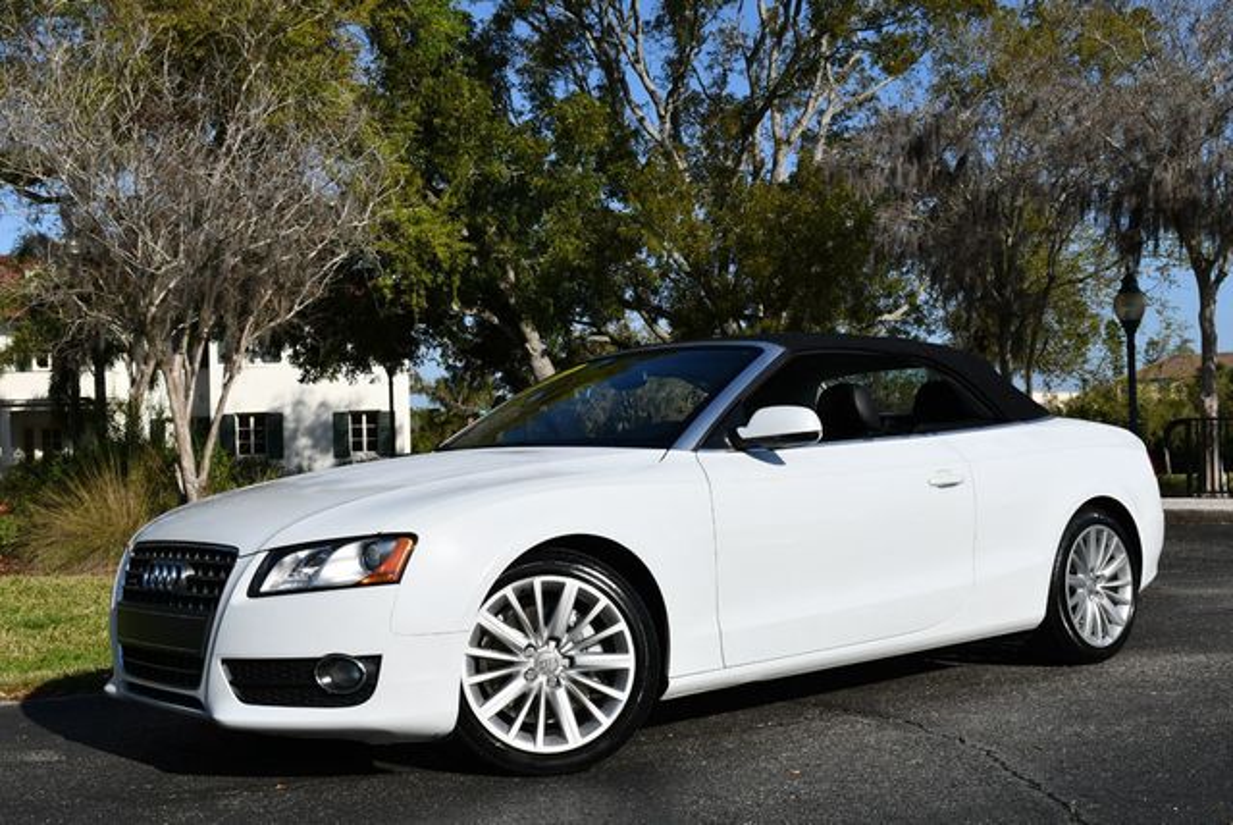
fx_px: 1508
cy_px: 412
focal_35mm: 44
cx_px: 616
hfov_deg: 44.5
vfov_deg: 30.6
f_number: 9
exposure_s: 1/320
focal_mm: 22
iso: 100
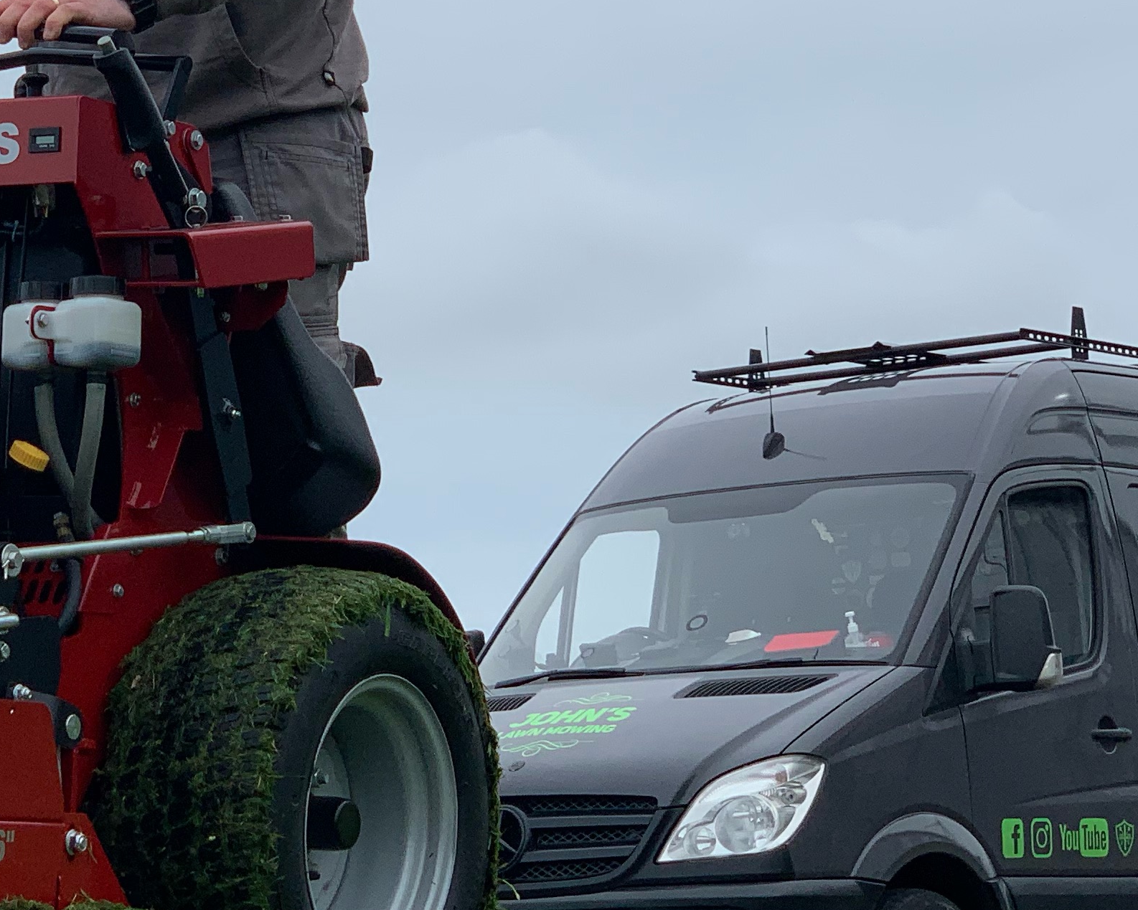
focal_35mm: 129
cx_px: 36
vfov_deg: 12.0
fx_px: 4345
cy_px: 341
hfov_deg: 14.7
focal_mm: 6
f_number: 2.4
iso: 16
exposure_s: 1/631
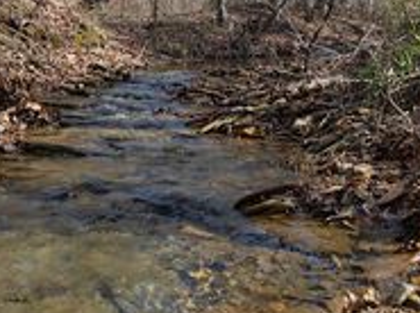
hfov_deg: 34.4
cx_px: 208
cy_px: 1
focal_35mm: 56
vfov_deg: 24.8
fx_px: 678
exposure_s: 1/640
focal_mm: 8.67
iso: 100
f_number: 1.8
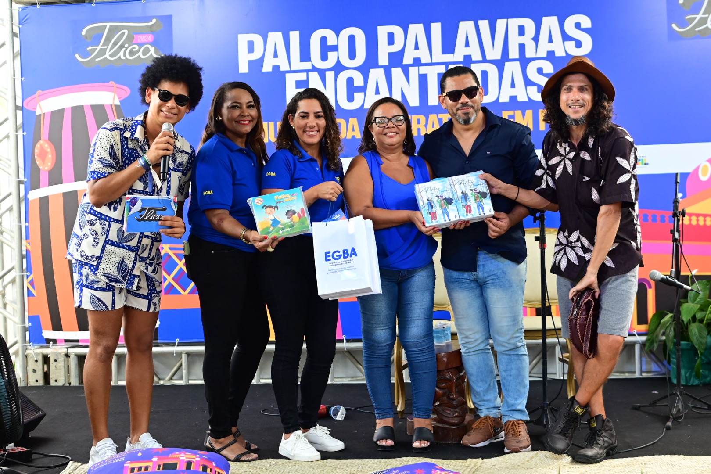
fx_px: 1027
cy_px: 237
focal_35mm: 52
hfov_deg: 38.2
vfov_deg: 26.0
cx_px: 356
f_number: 4
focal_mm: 35
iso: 400
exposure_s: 1/200
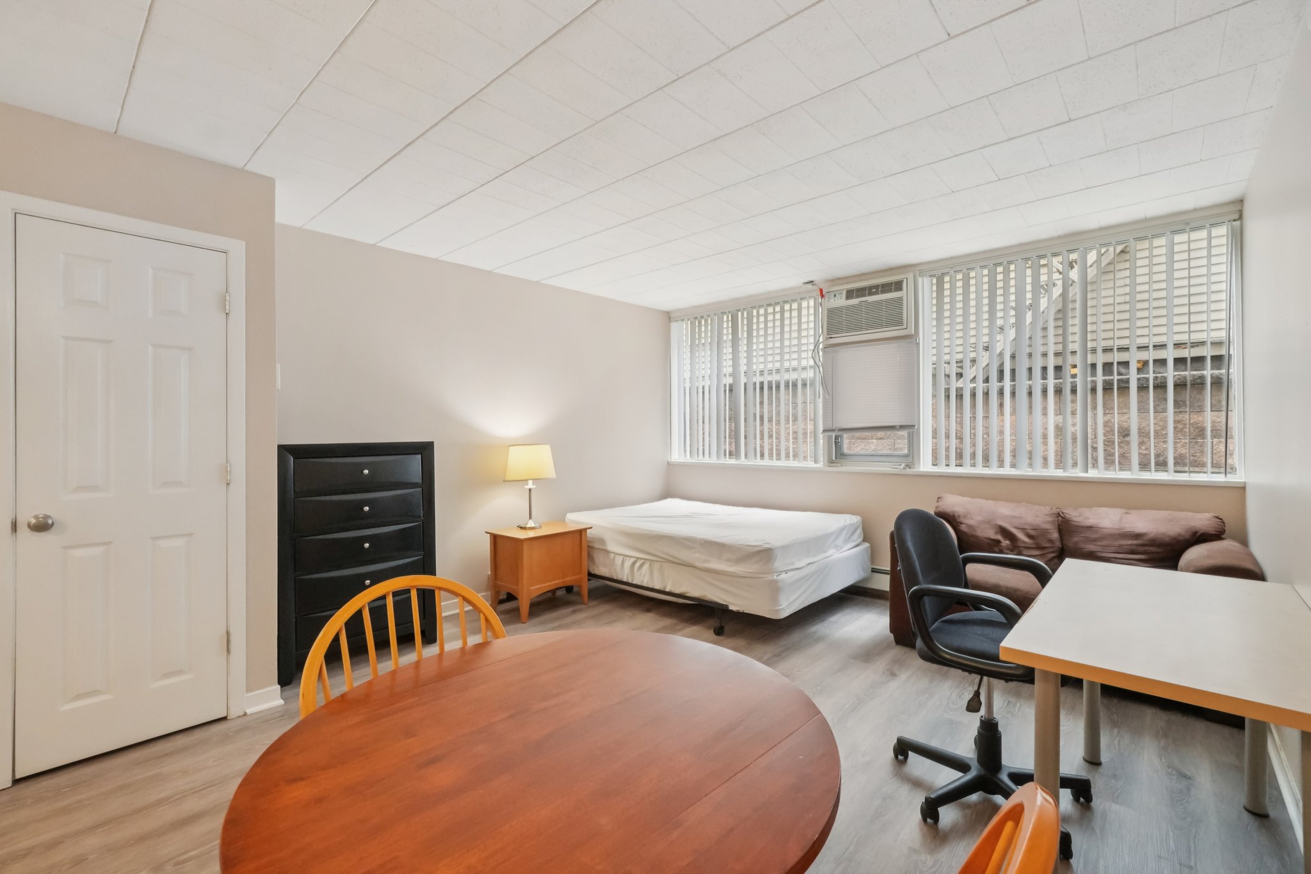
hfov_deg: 100.4
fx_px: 546
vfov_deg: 77.3
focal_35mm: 15
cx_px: 656
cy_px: 437
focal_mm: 10
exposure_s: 1/30
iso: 1600
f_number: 8
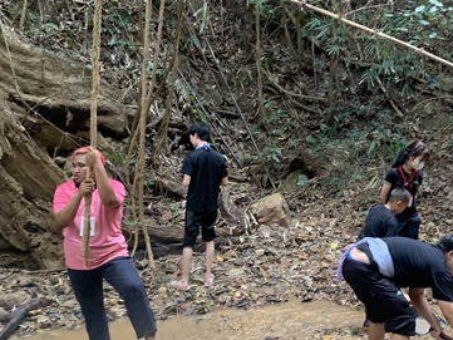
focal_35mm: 48
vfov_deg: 30.2
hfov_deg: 39.4
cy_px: 196
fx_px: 628
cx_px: 279
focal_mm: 4.25
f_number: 1.8
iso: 250
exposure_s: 1/60
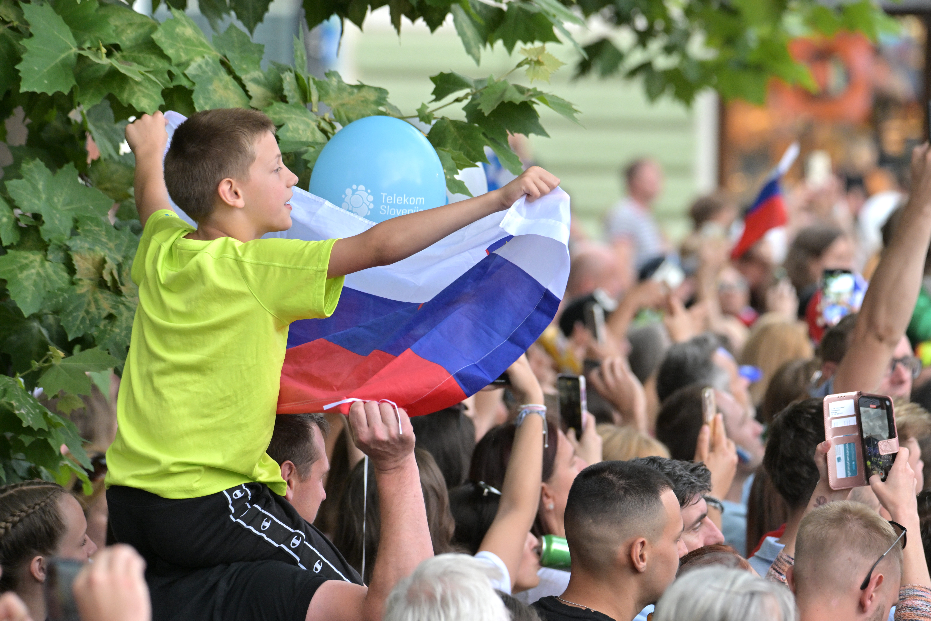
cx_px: 466
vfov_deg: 4.6
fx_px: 7758
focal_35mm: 300
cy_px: 310
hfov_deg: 6.9
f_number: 6.3
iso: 1600
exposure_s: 1/200
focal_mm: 300
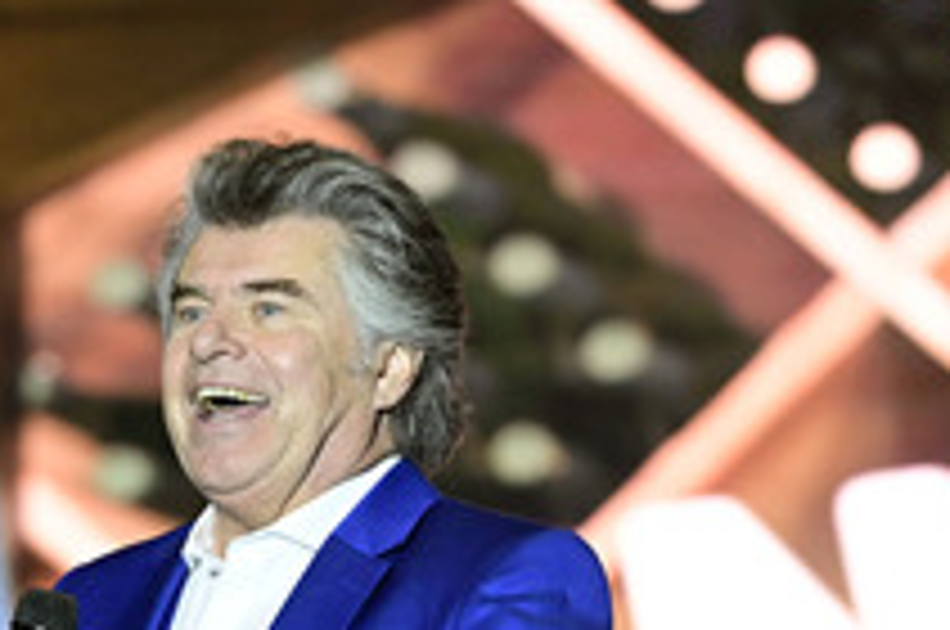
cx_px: 254
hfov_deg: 4.8
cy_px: 630
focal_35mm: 428
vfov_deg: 3.2
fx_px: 11277
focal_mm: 200
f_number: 3.2
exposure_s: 1/400
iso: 5000
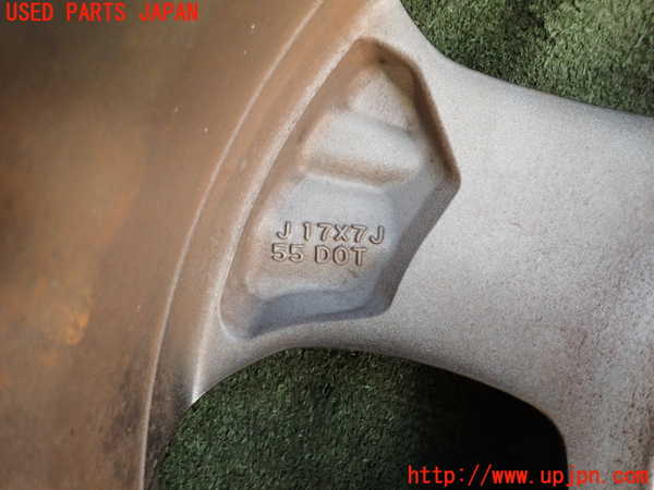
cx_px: 327
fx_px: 472
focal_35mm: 25
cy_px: 245
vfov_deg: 54.9
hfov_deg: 69.4
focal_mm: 4.5
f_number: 2
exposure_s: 1/30
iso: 320
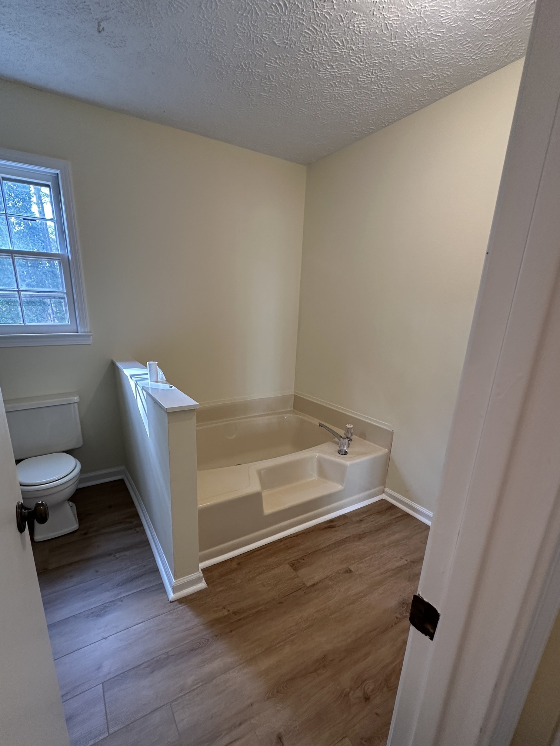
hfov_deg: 78.0
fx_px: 345
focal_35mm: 16
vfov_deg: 94.2
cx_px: 260
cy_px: 409
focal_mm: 2.22
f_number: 2.2
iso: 200
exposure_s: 1/60
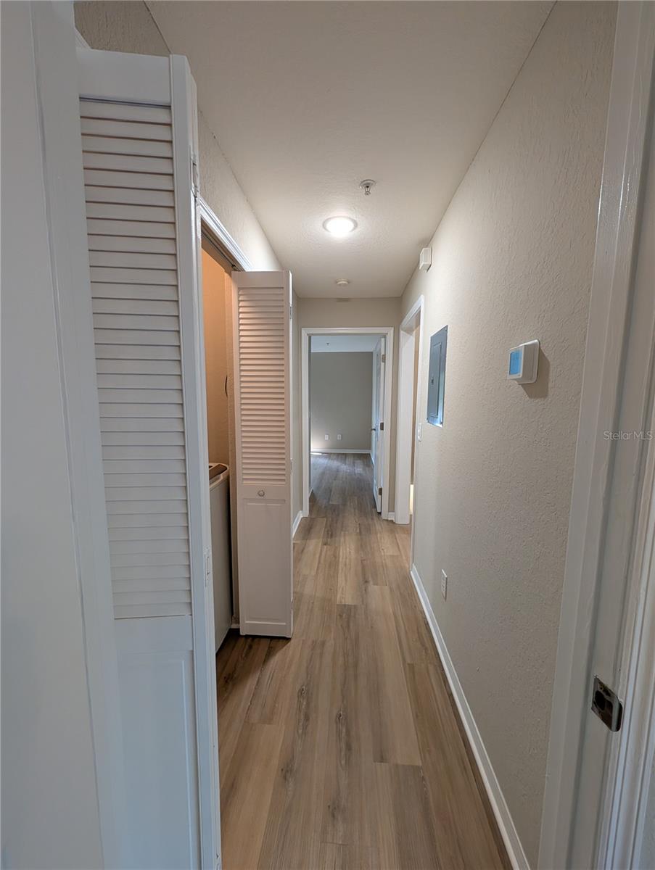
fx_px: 302
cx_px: 328
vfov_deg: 110.5
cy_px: 435
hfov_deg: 94.6
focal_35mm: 12
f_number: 1.7
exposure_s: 1/60
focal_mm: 2.02
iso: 132
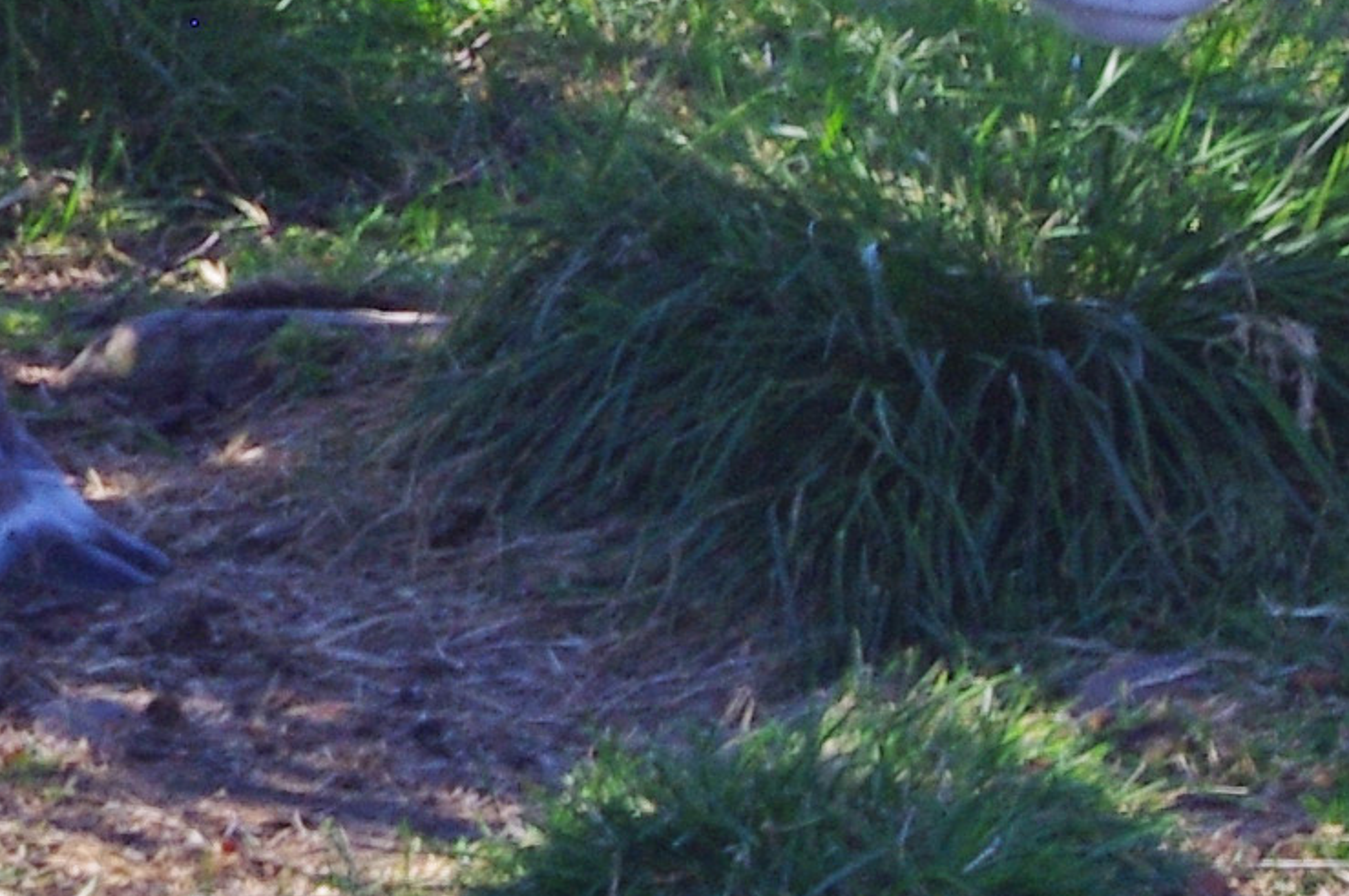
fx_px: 13026
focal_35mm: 348
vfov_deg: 3.9
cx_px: -1037
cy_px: 120
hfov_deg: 5.8
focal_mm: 40
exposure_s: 1/80
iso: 400
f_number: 11
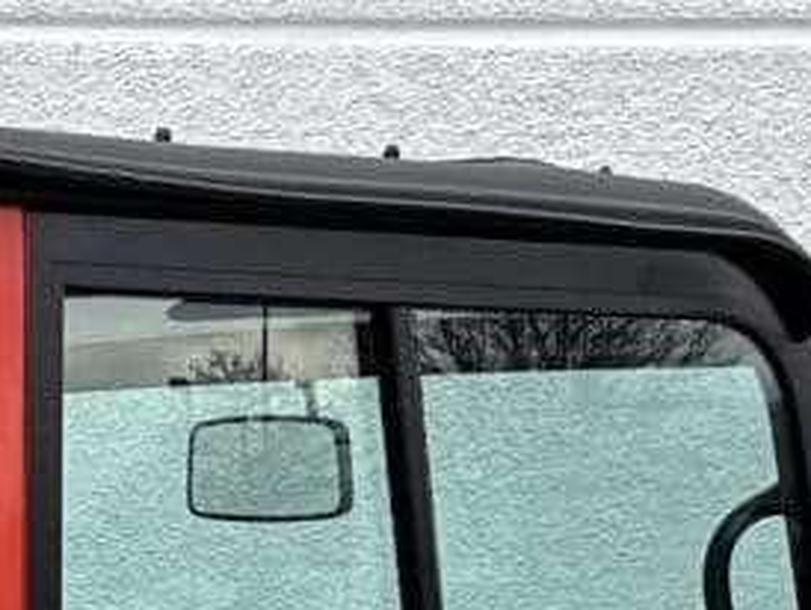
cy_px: 1421
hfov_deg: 9.2
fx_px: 4549
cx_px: -1116
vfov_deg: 7.2
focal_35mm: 194
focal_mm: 5.1
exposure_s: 1/1056
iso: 50
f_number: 1.6
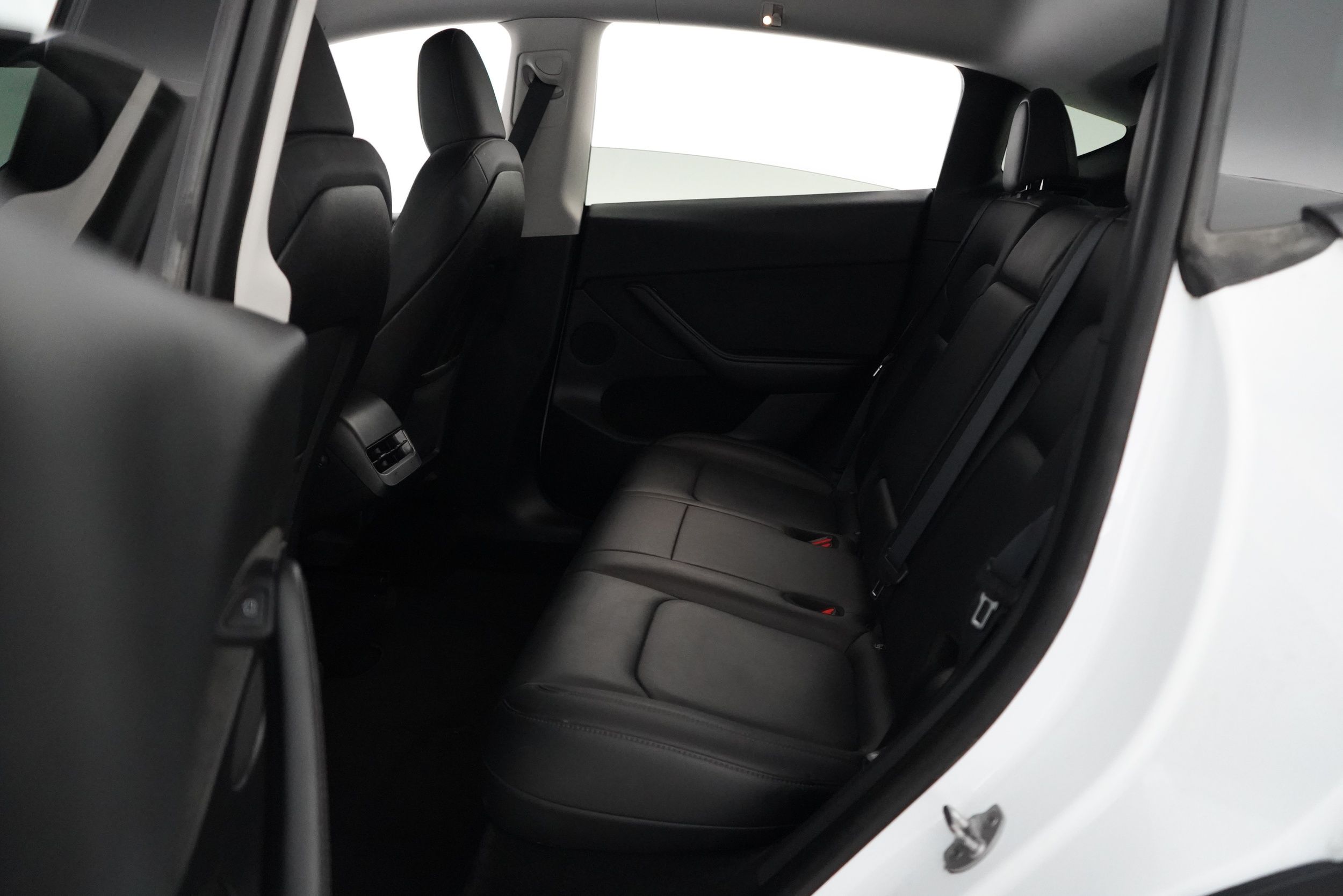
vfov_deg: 45.0
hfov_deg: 63.7
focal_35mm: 29
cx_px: 672
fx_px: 1082
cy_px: 448
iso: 12800
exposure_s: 1/160
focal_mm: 29
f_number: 3.5
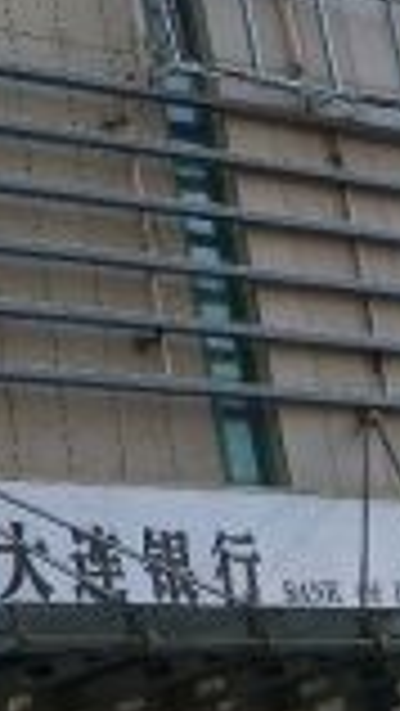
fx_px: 2279
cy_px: -500
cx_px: -155
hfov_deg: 9.8
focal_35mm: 121
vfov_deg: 15.6
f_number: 1.7
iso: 33
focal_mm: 4.27
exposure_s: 1/588
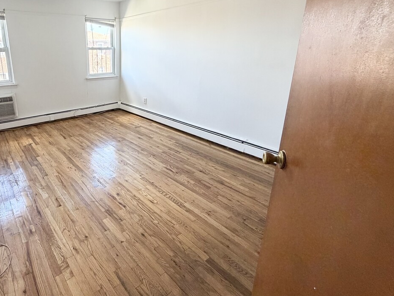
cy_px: 114
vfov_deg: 65.2
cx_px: 116
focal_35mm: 20
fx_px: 228
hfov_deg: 77.7
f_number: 2.2
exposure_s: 1/97
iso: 320
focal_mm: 2.22
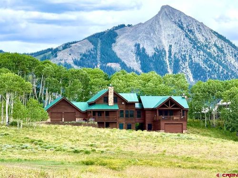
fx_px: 825
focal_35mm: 120
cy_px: 89
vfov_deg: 12.3
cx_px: 119
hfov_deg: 16.4
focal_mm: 15.66
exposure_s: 1/784
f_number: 2.8
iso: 64
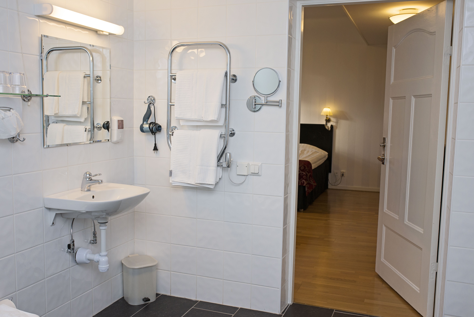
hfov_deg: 54.4
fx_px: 461
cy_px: 158
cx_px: 237
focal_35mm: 35
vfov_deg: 37.9
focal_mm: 35
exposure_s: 1/80
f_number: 6.3
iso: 250
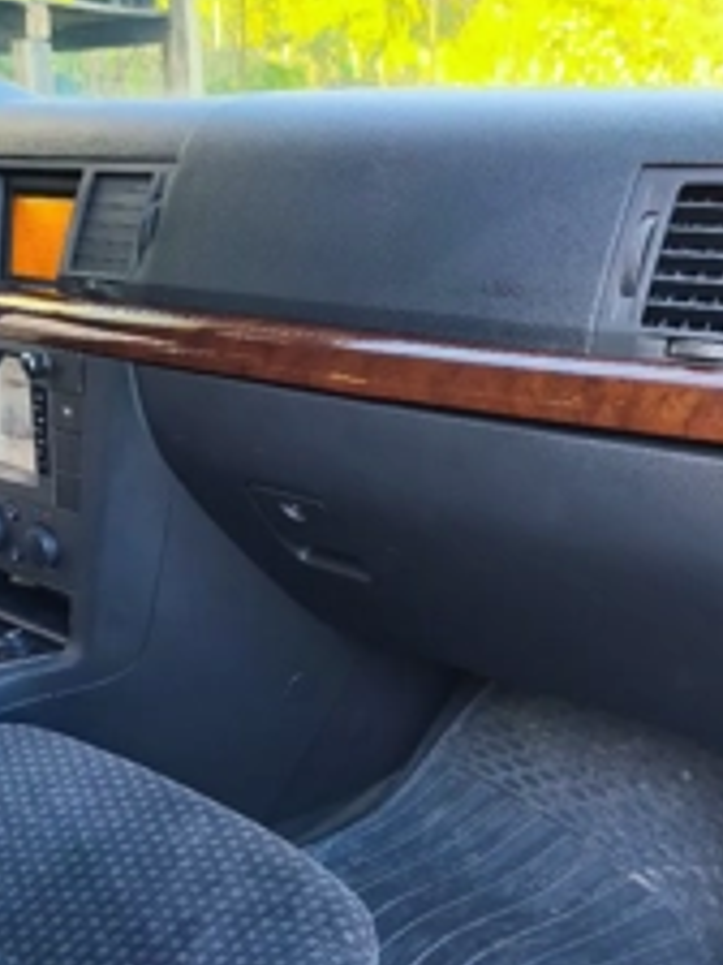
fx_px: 1142
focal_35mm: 41
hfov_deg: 35.1
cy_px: 780
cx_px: 374
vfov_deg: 43.5
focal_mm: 6.18
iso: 160
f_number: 1.65
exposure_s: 1/100
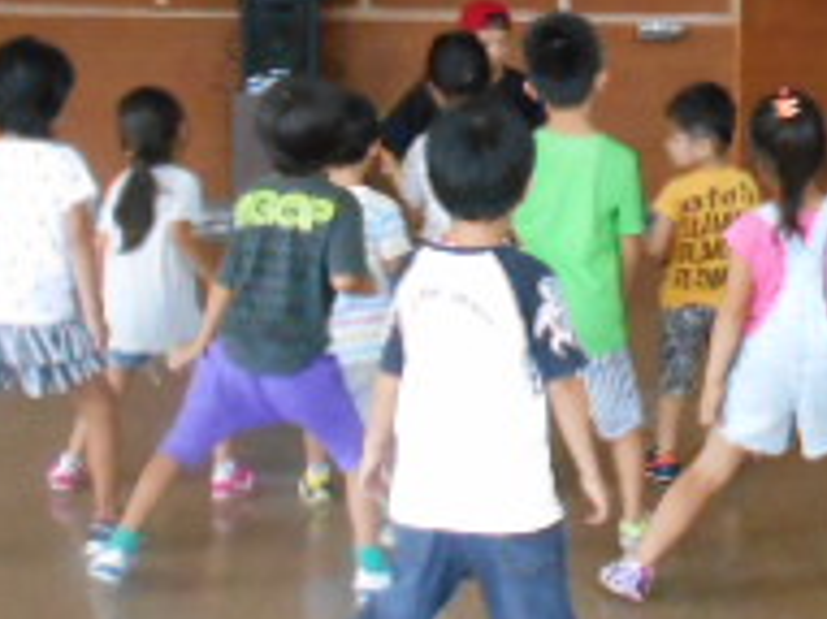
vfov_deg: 16.8
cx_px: 710
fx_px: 2077
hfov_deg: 22.1
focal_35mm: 87
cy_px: 117
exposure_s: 1/250
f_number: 3.2
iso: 720
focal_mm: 4.6
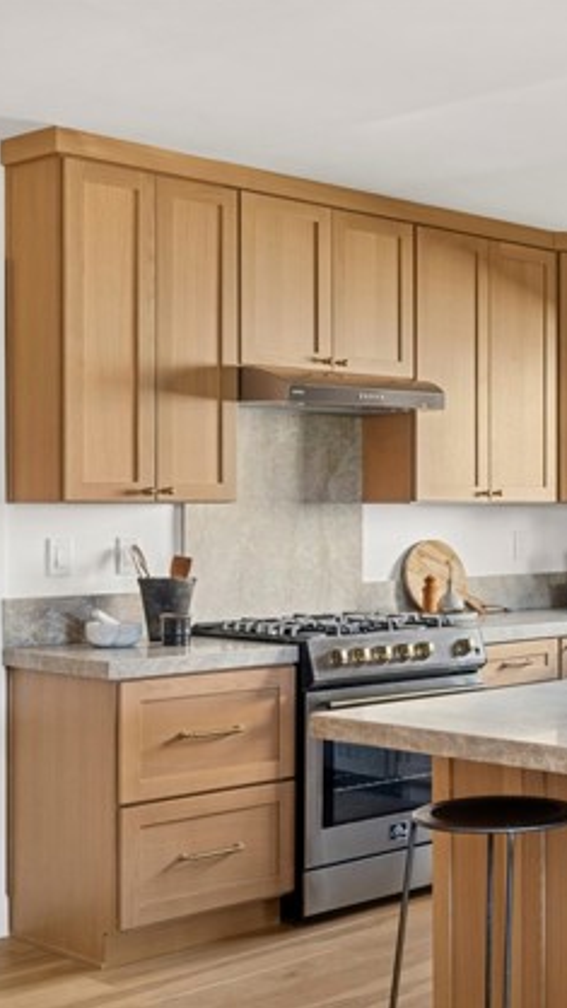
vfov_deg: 37.2
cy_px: 503
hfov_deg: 19.7
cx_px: 738
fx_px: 1497
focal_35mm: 56
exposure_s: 1/10
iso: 200
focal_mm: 35
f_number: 9
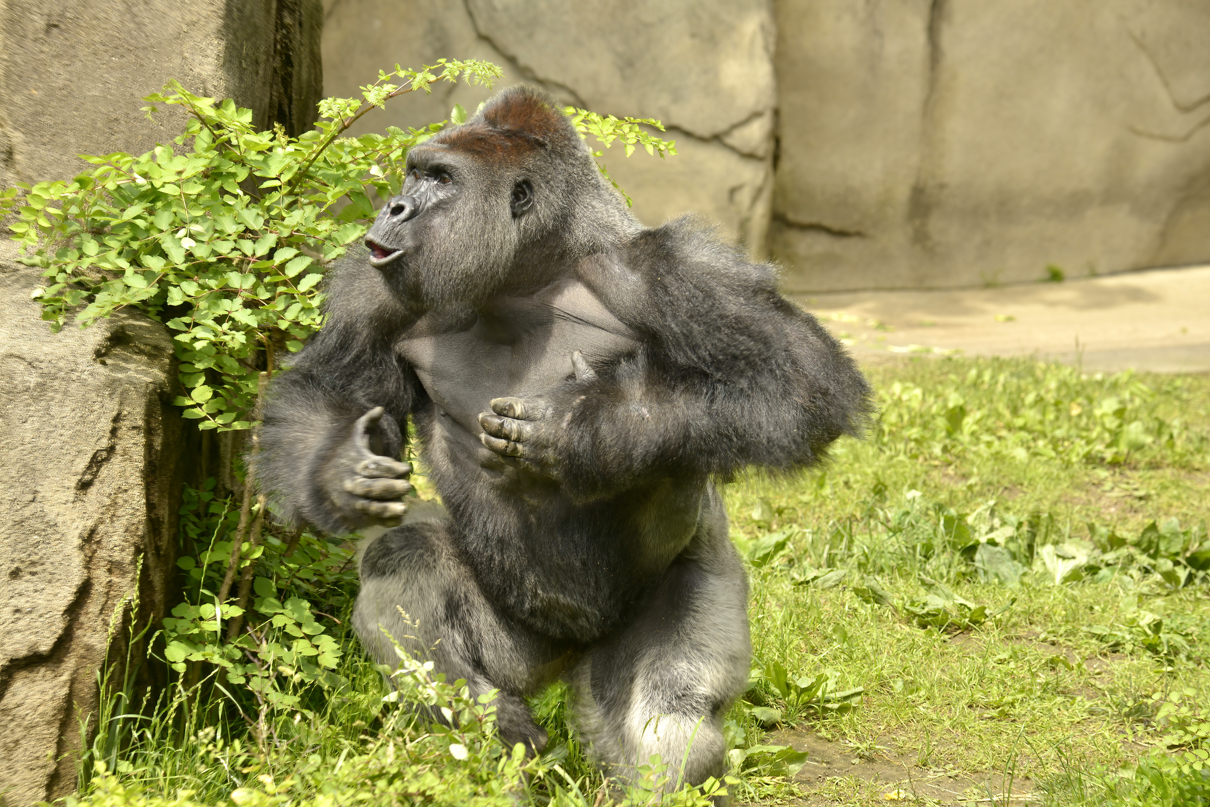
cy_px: 404
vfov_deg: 7.0
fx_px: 6556
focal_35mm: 195
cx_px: 605
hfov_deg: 10.5
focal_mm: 195
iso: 400
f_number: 9
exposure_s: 1/500
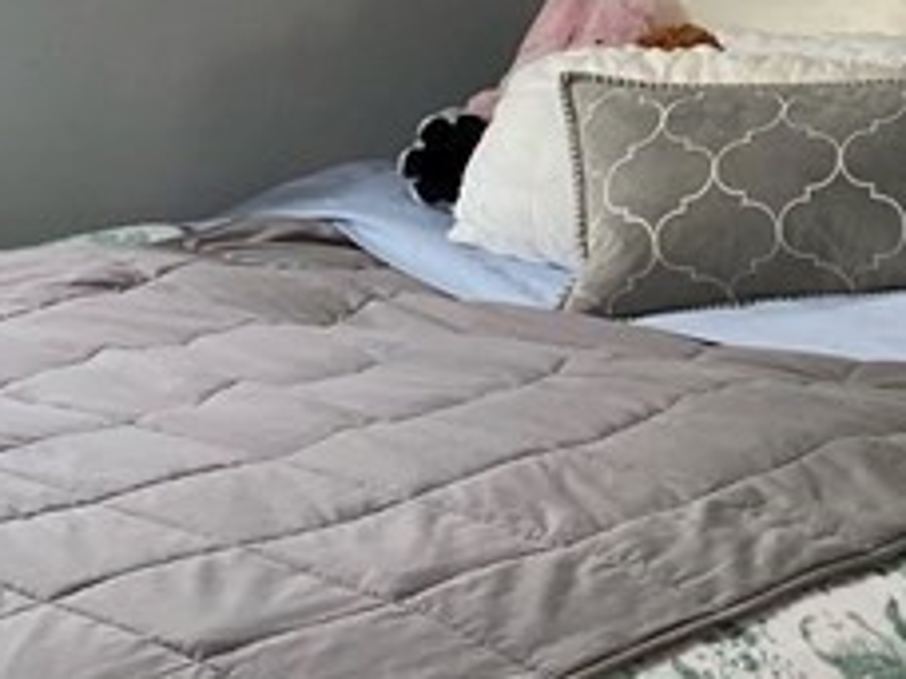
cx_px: 803
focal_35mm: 117
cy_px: 87
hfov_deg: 16.6
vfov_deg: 12.6
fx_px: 3062
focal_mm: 4.25
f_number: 1.8
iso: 160
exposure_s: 1/59
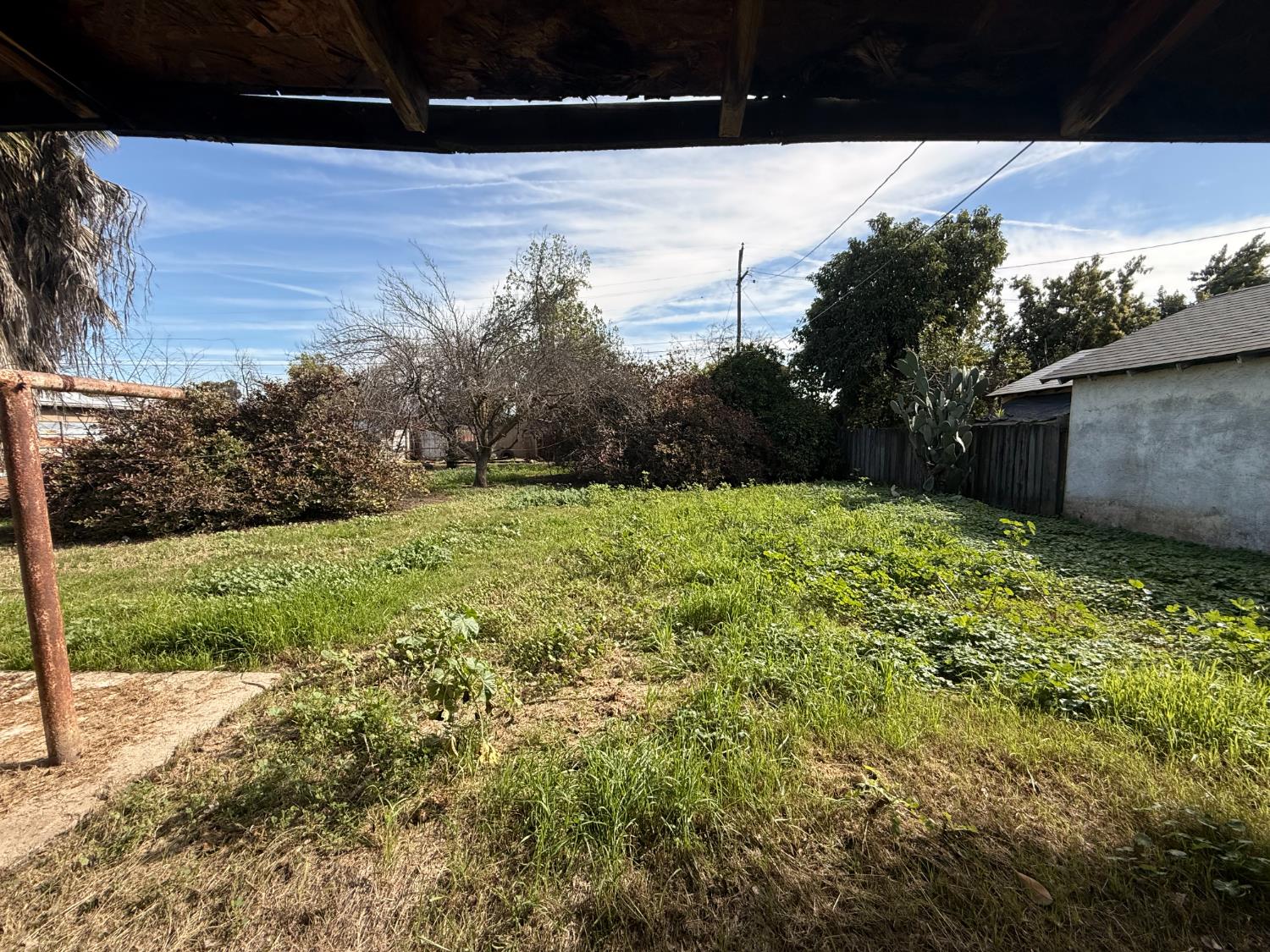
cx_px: 635
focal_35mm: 14
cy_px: 476
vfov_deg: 85.7
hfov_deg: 102.1
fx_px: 514
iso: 64
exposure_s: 1/1125
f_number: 2.2
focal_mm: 2.22
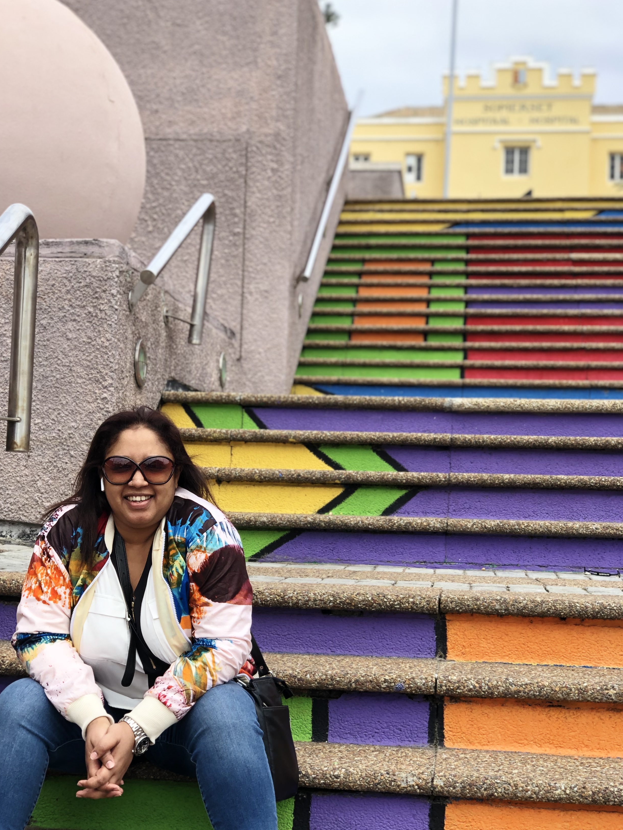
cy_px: 493
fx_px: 1536
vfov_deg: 30.2
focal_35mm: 64
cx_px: 252
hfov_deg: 22.9
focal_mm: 6
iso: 16
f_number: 2.4
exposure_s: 1/571
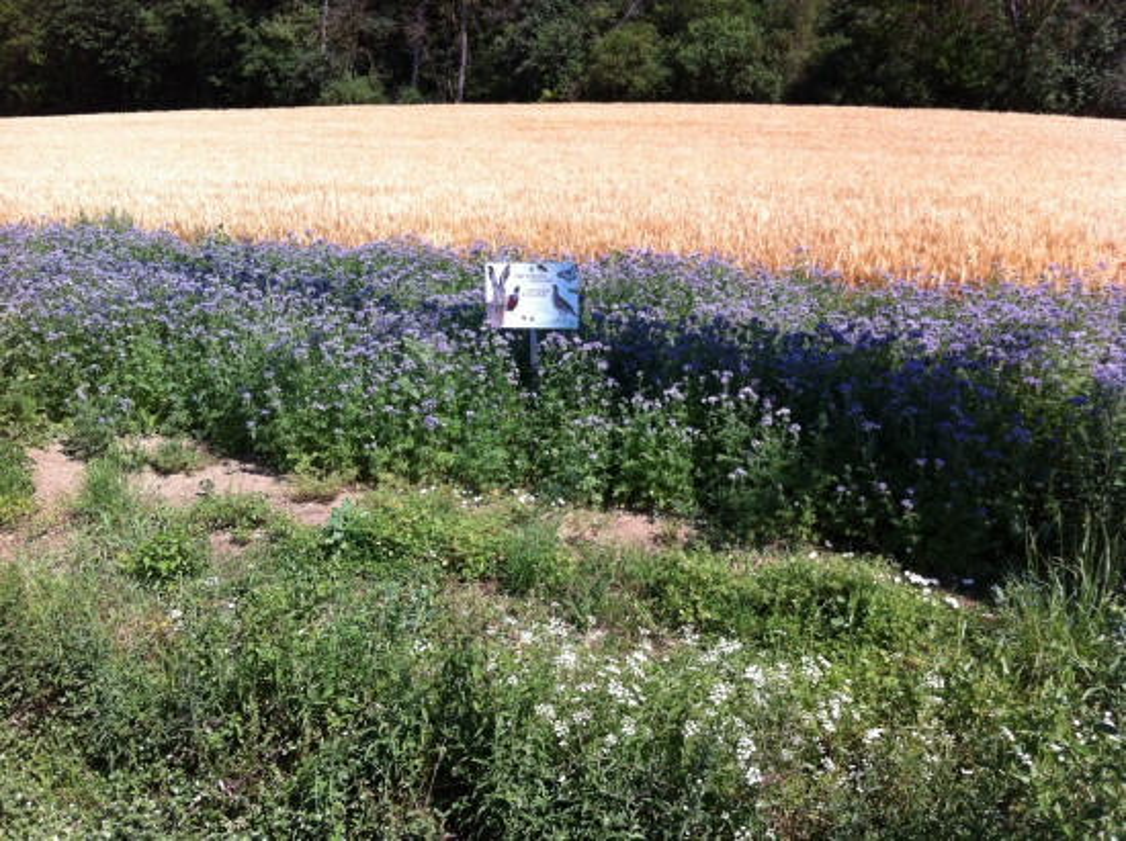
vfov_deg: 40.6
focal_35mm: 35
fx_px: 1137
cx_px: 563
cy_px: 420
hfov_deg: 52.7
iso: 80
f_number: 2.8
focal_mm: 3.85
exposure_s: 1/943
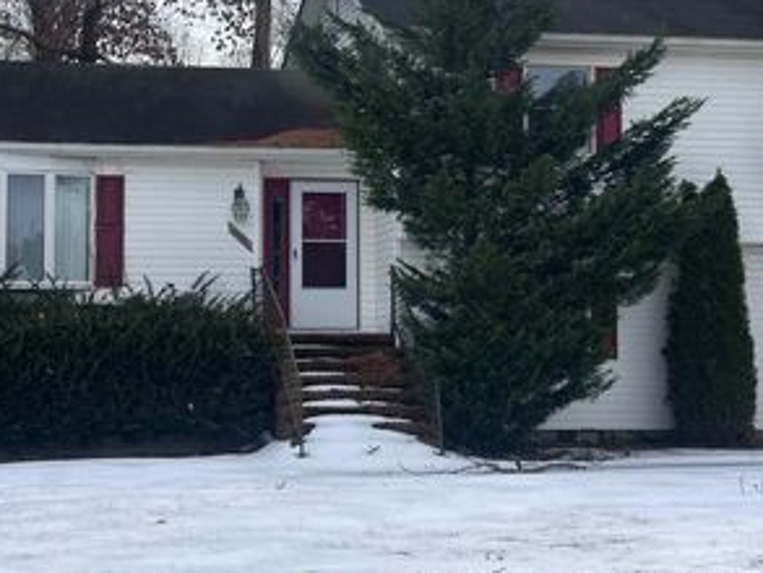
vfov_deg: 17.9
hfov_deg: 23.8
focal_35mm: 82
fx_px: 1808
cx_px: 326
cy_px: 184
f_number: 1.78
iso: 64
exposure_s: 1/4016
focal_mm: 6.86
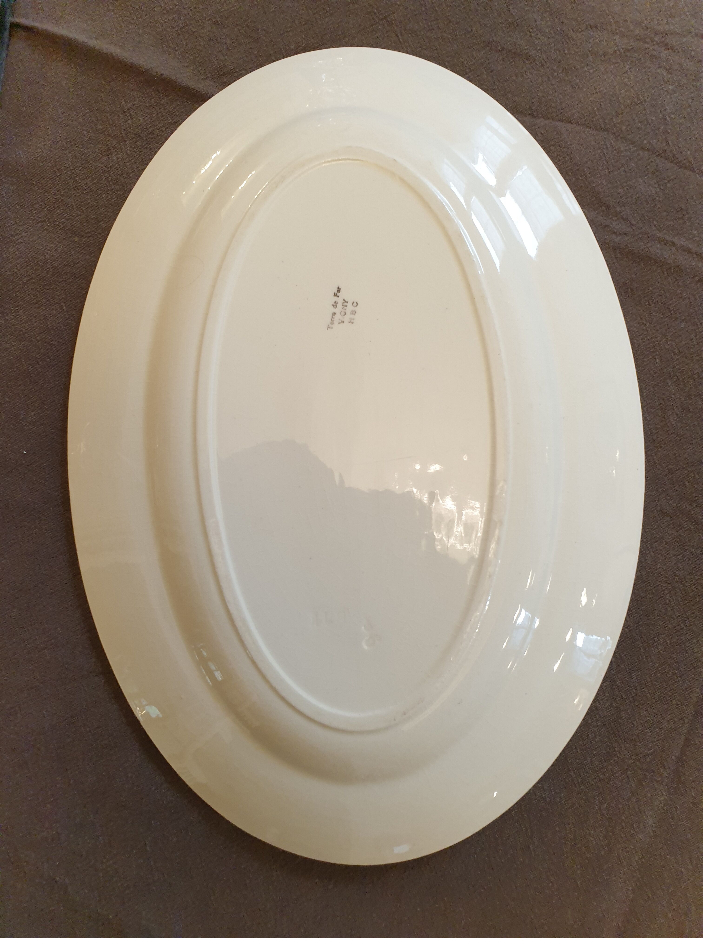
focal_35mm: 26
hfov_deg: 53.1
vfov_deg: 67.3
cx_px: 352
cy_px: 469
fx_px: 704
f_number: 2.4
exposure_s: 1/50
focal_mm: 4.3
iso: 200
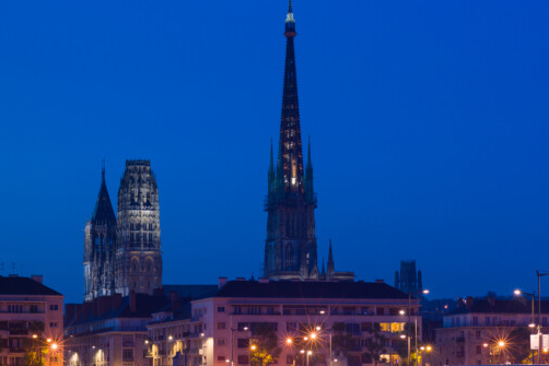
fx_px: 1556
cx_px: 330
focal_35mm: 102
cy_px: 246
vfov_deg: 13.4
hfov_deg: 20.0
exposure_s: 3
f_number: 5.6
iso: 100
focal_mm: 50
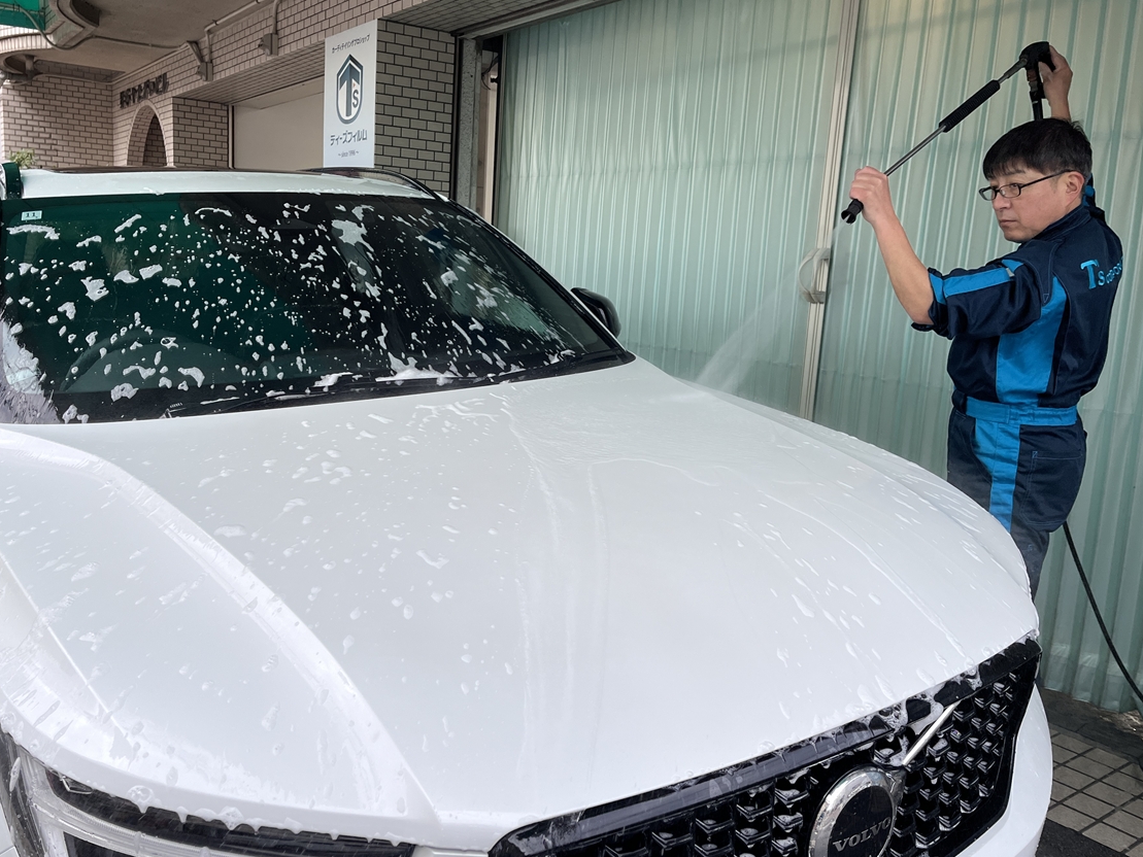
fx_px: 991
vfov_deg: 46.8
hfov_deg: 59.8
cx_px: 500
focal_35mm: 30
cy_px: 441
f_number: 1.6
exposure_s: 1/821
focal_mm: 5.1
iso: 50
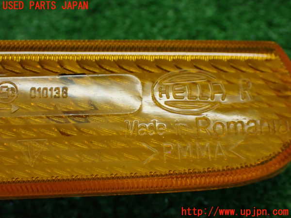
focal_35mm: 62
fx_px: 521
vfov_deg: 23.7
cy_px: 109
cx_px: 146
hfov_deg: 31.2
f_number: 3.6
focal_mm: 11.09
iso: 800
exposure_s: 1/160
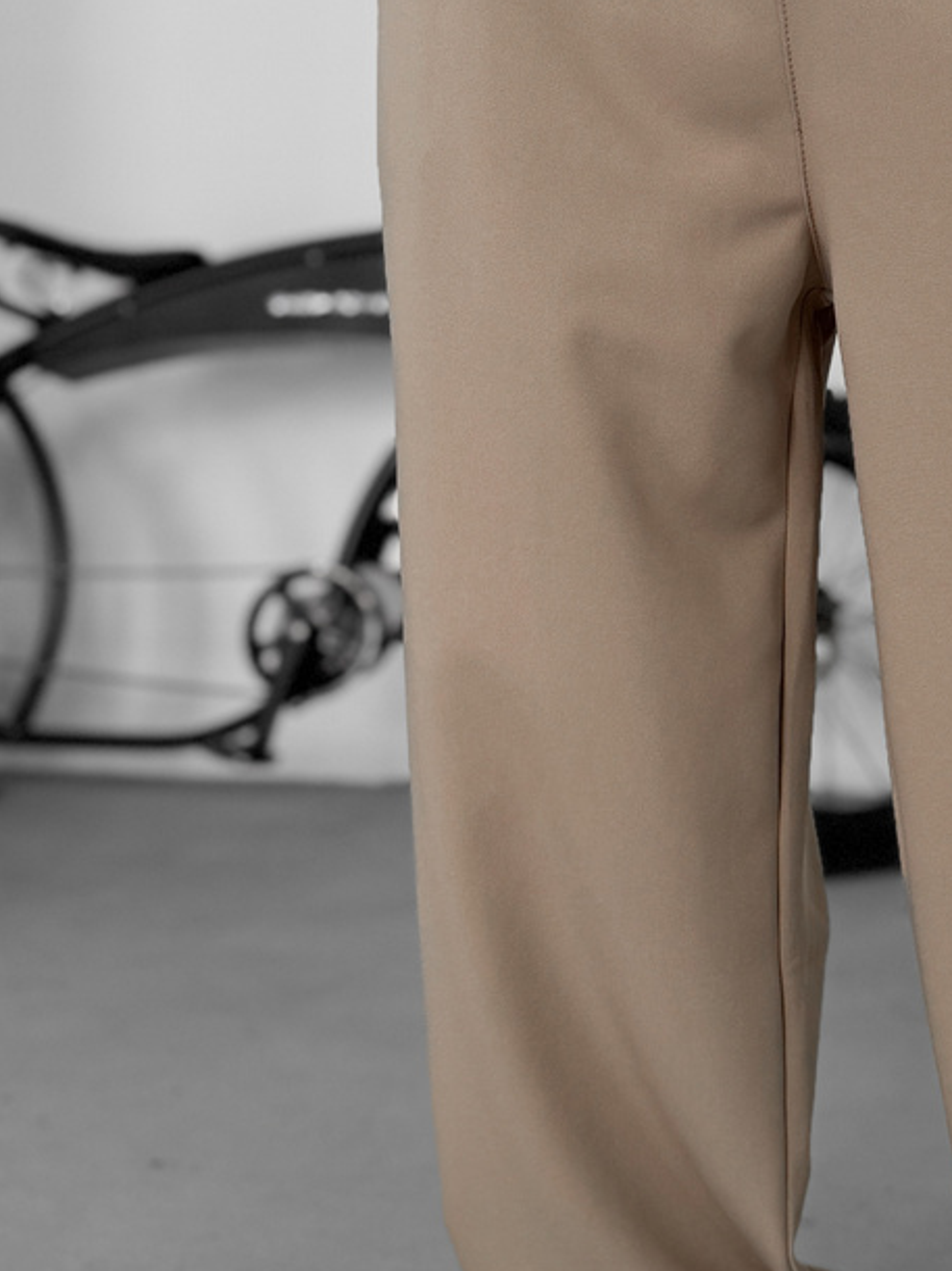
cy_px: 460
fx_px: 2312
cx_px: 929
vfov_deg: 30.6
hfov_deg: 22.5
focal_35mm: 63
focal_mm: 6.76
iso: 160
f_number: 1.8
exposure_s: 1/120
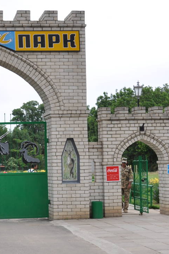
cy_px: 129
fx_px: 556
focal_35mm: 79
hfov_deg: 16.8
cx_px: -16
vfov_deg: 25.7
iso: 200
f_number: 10
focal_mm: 24
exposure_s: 1/200
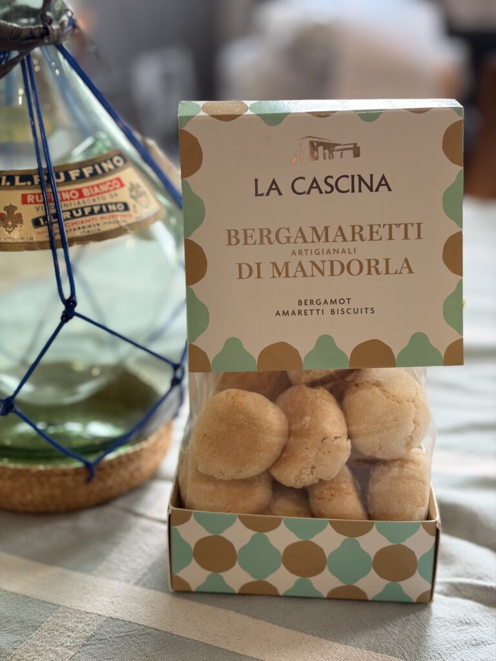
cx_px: 248
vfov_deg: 36.8
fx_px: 993
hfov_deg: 28.0
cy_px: 330
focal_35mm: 52
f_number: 1.6
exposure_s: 1/100
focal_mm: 5.96
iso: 80
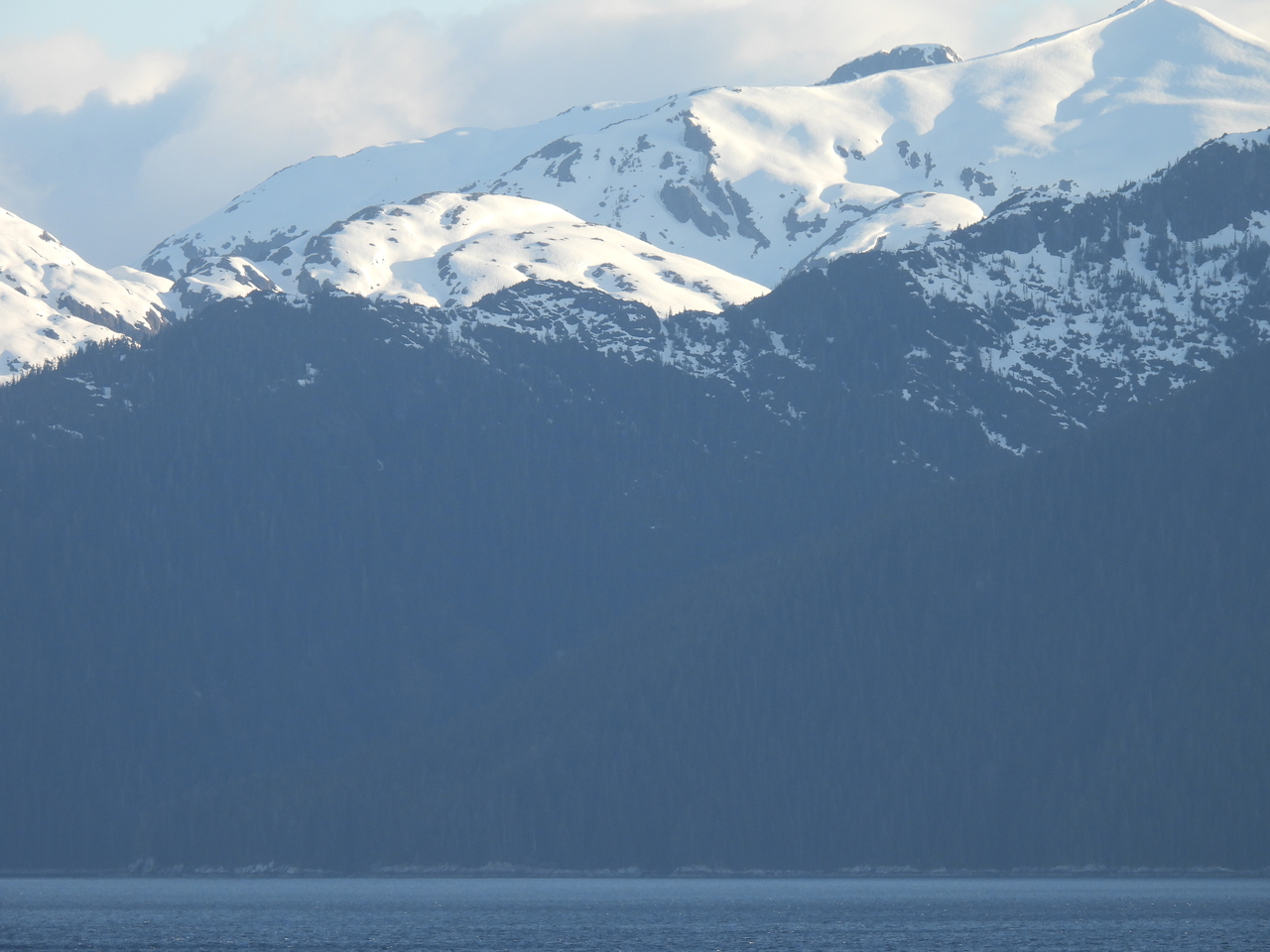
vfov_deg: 3.9
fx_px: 13942
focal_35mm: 380
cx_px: 635
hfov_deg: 5.2
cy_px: 476
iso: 100
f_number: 5
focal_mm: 67.8
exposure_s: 1/320
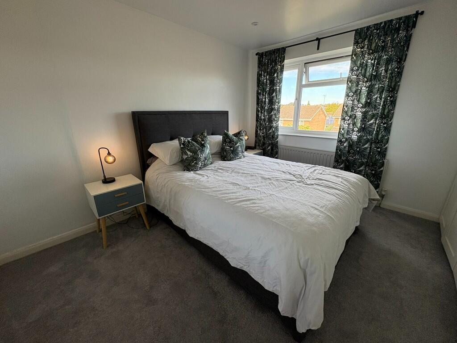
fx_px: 185
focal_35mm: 14
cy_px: 172
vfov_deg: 85.7
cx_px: 228
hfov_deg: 102.1
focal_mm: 2.22
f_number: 2.2
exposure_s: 1/109
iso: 100
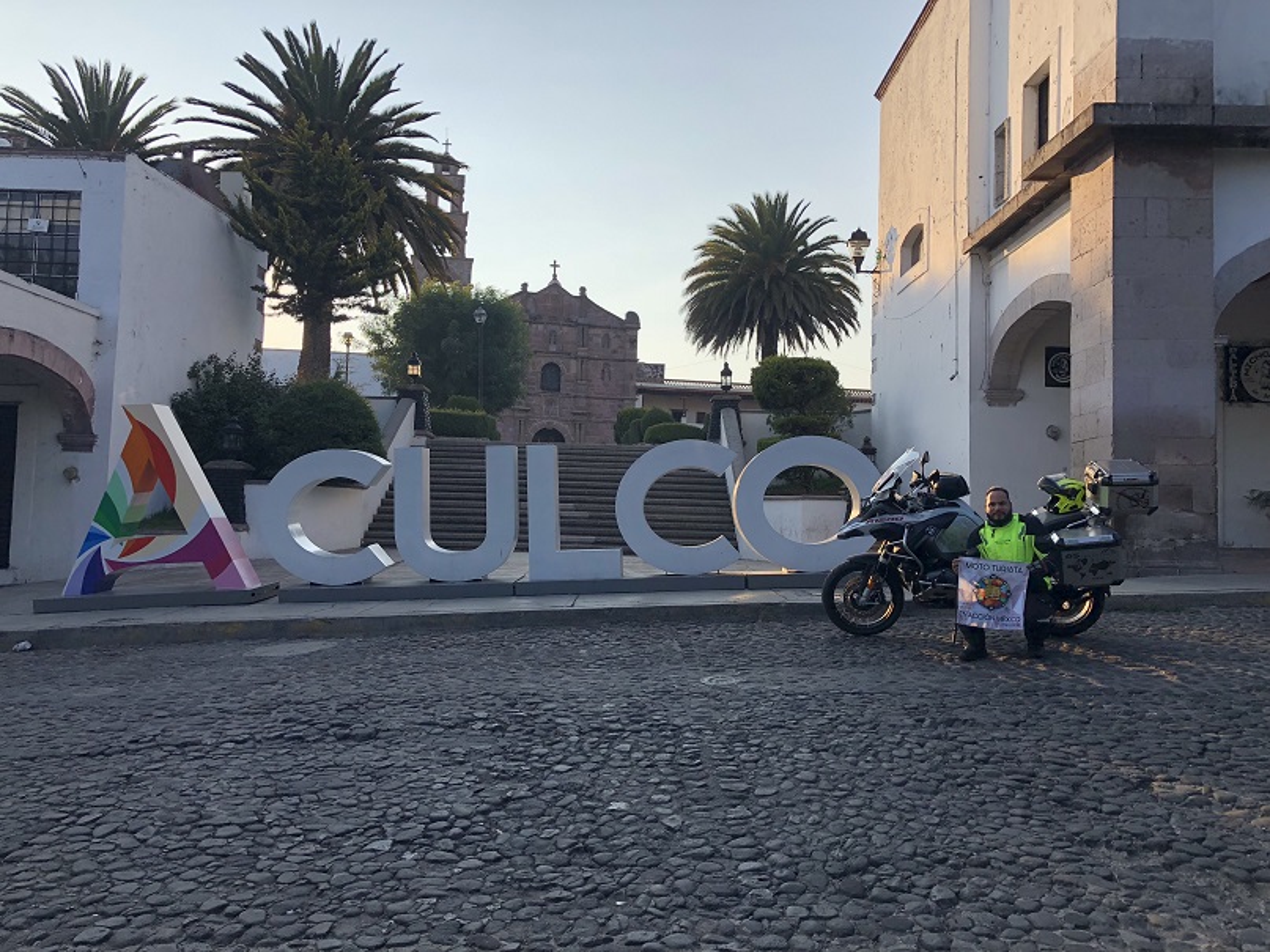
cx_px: 635
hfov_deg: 63.5
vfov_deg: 49.7
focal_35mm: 28
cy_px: 476
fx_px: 1027
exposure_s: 1/1263
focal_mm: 3.99
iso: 20
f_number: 1.8
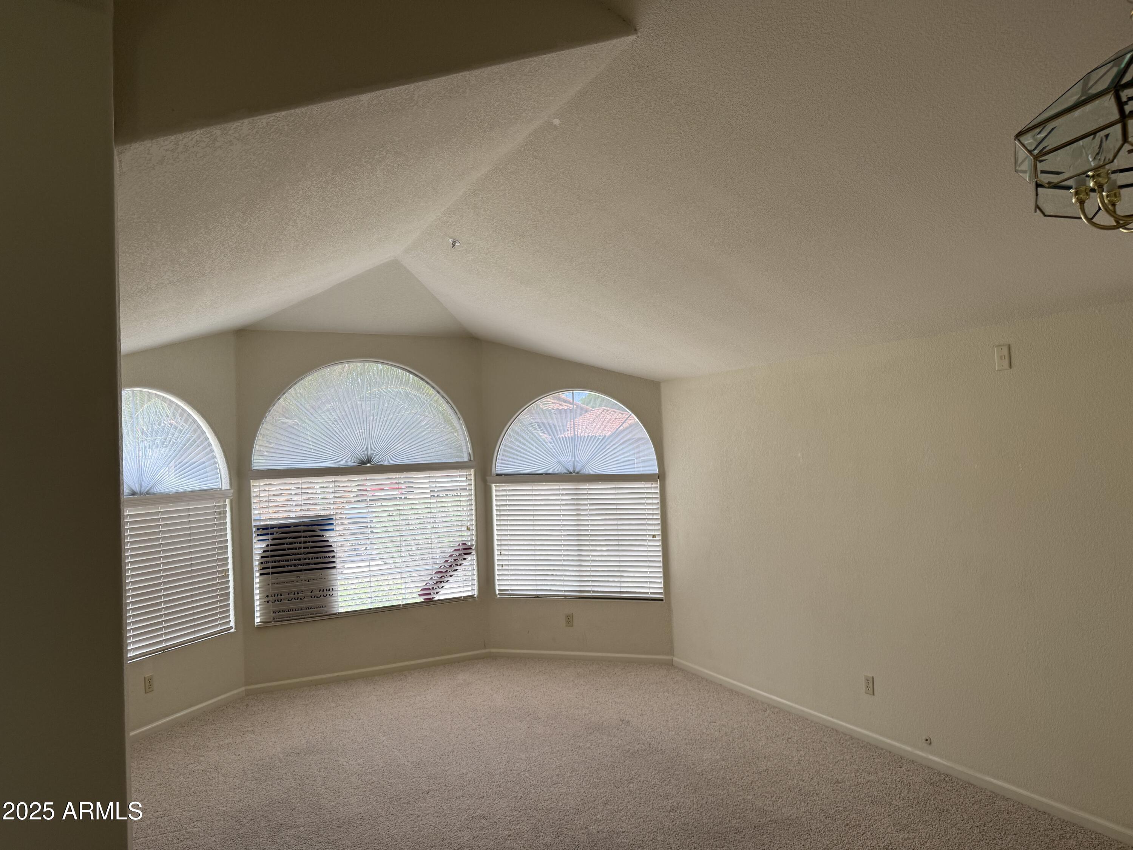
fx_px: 786
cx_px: 566
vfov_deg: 56.8
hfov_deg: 71.6
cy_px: 425
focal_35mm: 24
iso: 100
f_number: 1.78
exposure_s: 1/121
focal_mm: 6.76
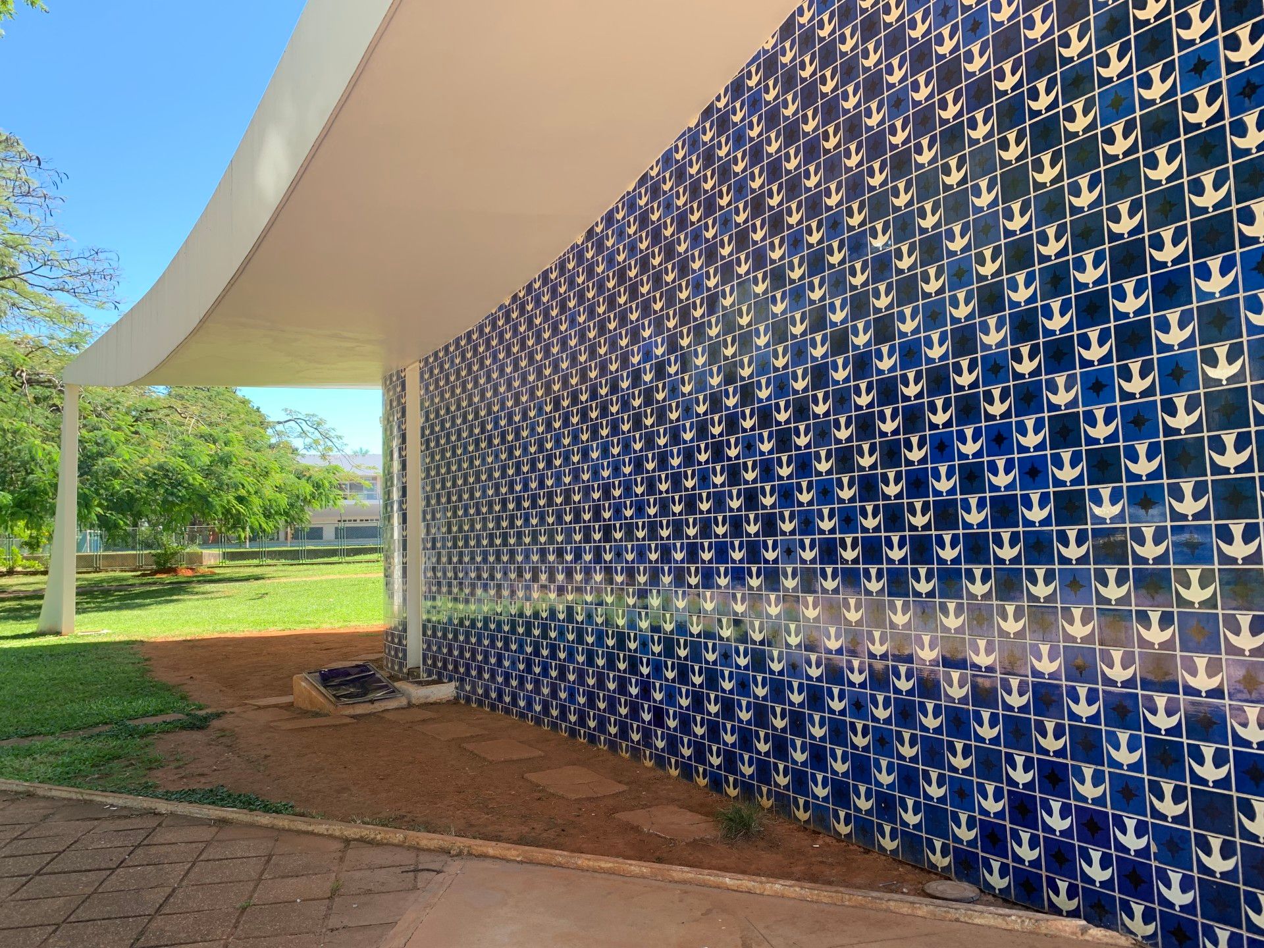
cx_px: 632
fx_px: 949
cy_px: 474
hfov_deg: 67.3
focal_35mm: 26
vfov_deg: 53.1
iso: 25
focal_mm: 4.25
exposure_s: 1/164
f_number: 1.8
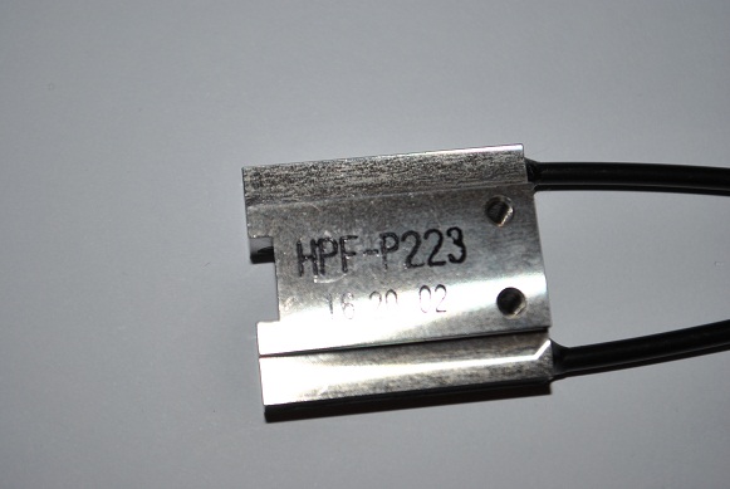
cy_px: 244
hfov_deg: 27.0
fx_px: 1523
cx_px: 365
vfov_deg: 18.2
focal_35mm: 75
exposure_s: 1/125
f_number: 5.6
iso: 100
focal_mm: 50
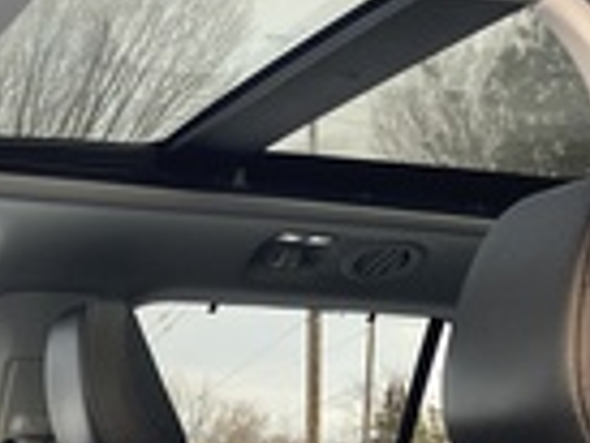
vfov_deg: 16.0
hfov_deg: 21.8
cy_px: 626
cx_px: -22
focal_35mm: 86
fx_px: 1467
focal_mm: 3.99
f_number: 1.8
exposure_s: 1/83
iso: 80
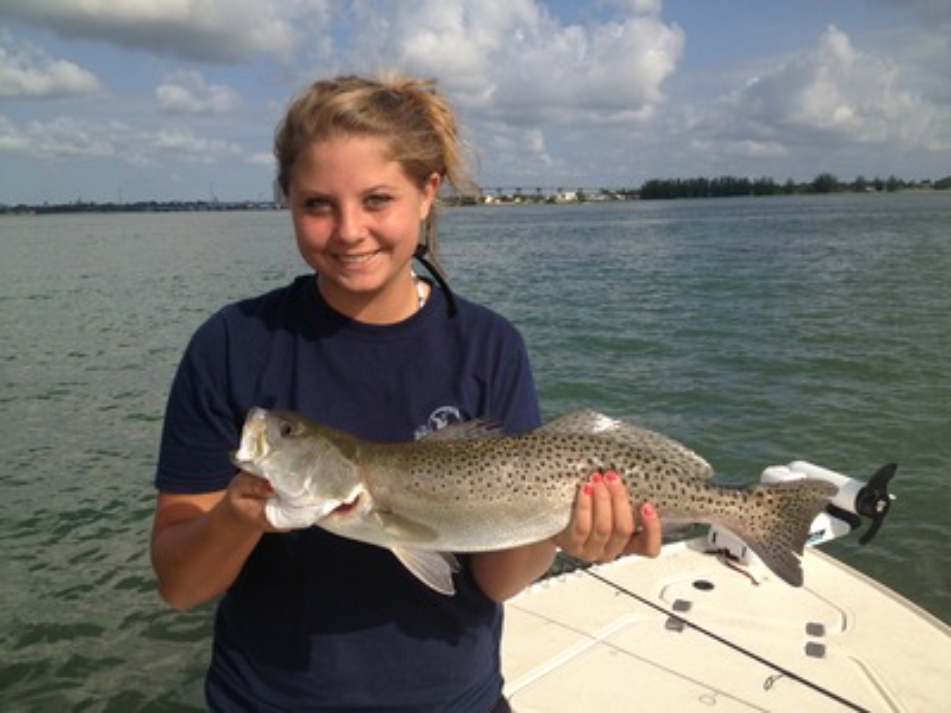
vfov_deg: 40.7
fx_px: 962
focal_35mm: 35
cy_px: 356
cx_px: 476
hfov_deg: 52.6
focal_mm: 4.28
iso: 50
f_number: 2.4
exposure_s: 1/2208
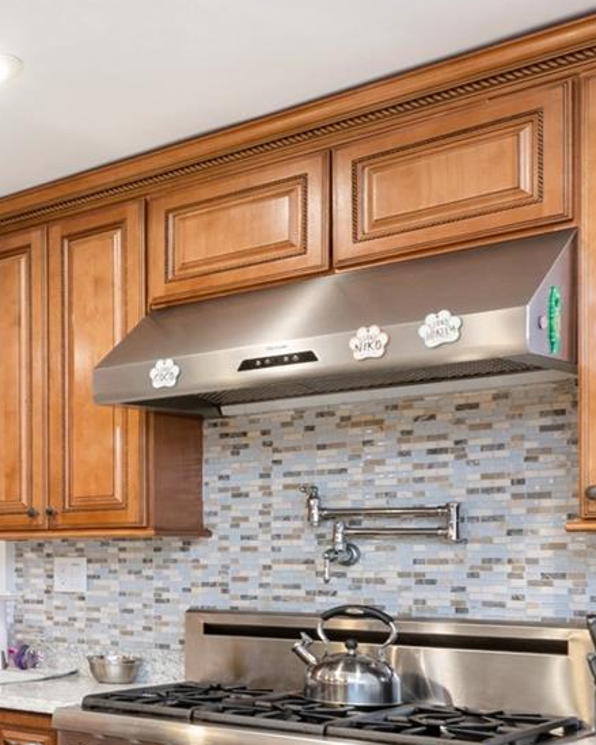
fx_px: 1081
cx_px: -346
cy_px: 558
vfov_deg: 37.1
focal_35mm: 49
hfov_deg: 23.3
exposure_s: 1/2.5
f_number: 11
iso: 200
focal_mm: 14
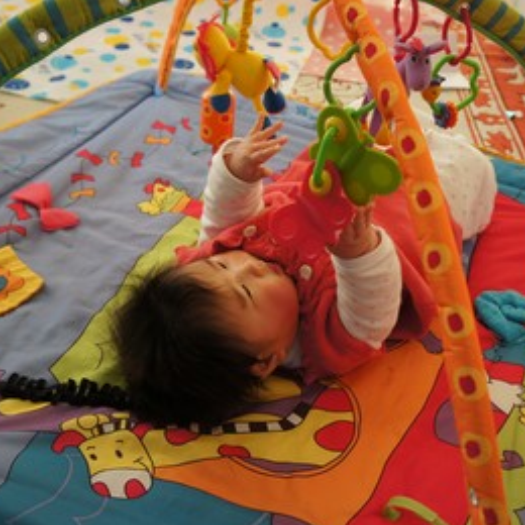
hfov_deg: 36.1
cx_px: 277
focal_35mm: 47
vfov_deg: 36.1
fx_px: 806
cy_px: 267
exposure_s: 1/40
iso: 250
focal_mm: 24
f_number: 4
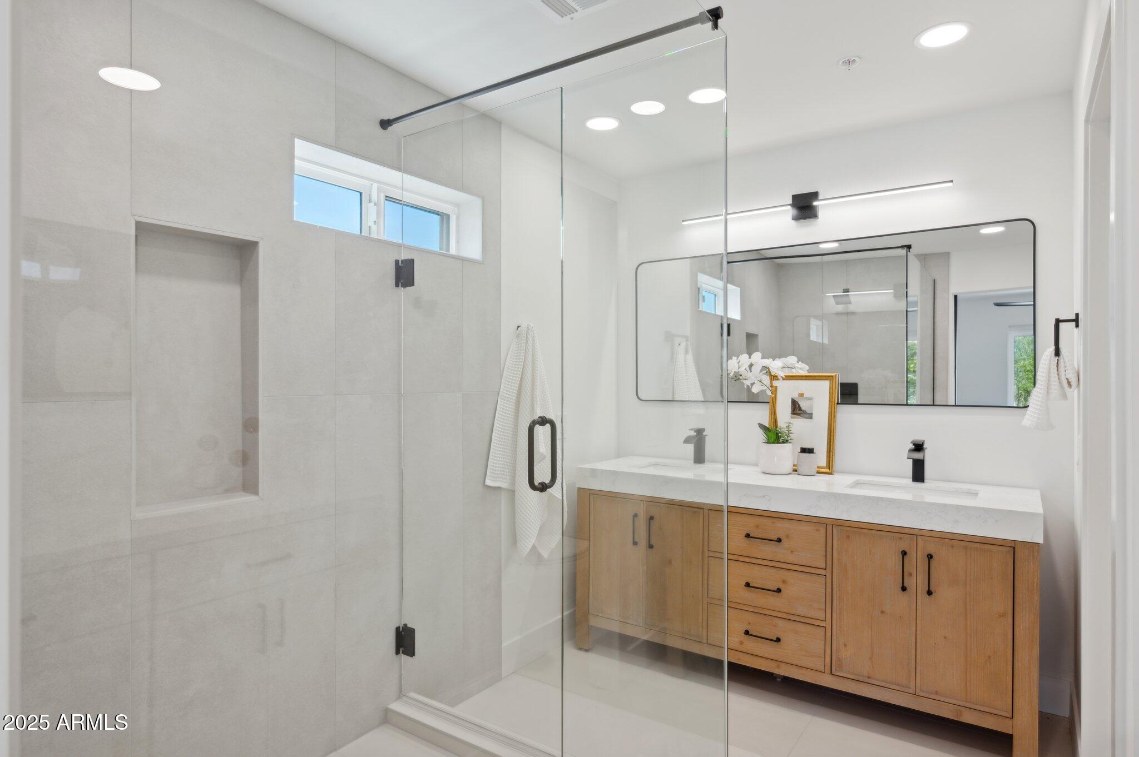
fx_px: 632
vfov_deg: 61.8
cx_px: 570
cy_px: 378
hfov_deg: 84.0
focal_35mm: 20
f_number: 8
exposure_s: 1/60
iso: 320
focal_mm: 20
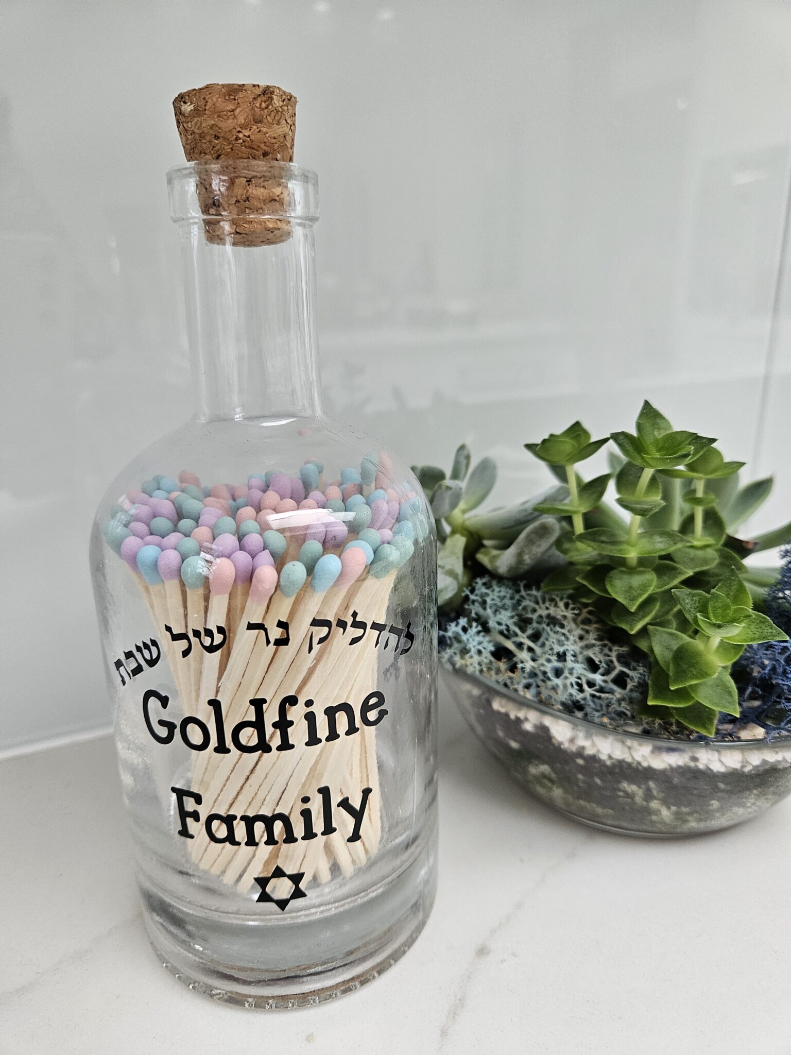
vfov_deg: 73.9
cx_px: 396
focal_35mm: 23
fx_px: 701
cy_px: 528
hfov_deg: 58.9
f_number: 1.8
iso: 200
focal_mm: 5.4
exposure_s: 1/100
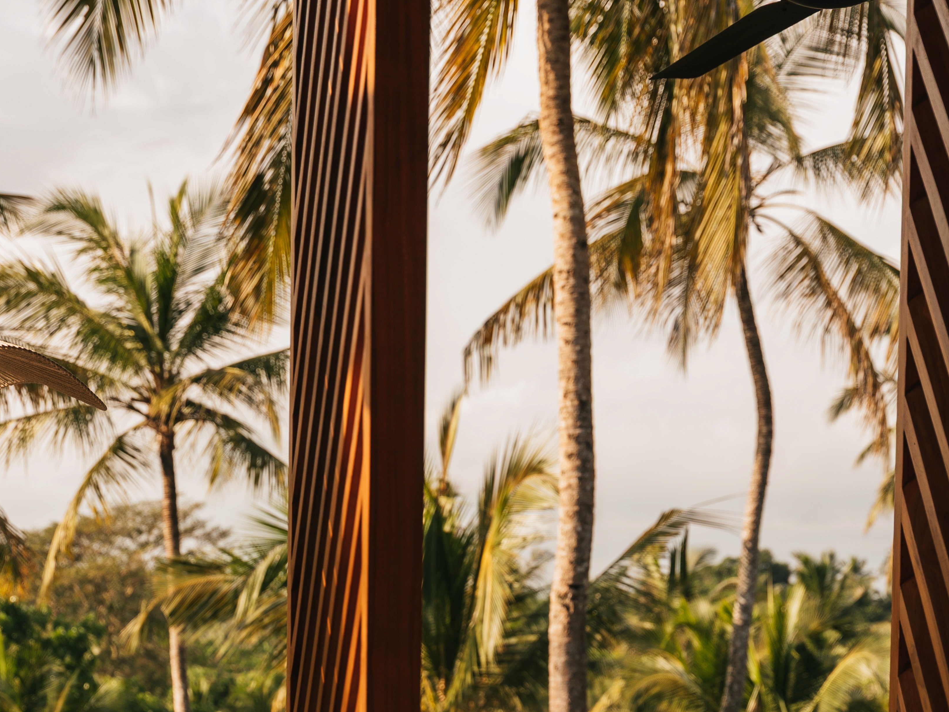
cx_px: 305
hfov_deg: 21.6
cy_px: 787
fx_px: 2474
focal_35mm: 90
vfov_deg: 15.9
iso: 50
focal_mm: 43.6
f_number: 4
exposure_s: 1/250
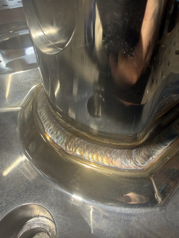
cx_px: 90
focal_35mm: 24
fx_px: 165
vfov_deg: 71.6
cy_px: 119
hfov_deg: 56.8
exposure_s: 1/100
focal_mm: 2.22
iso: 200
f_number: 2.2
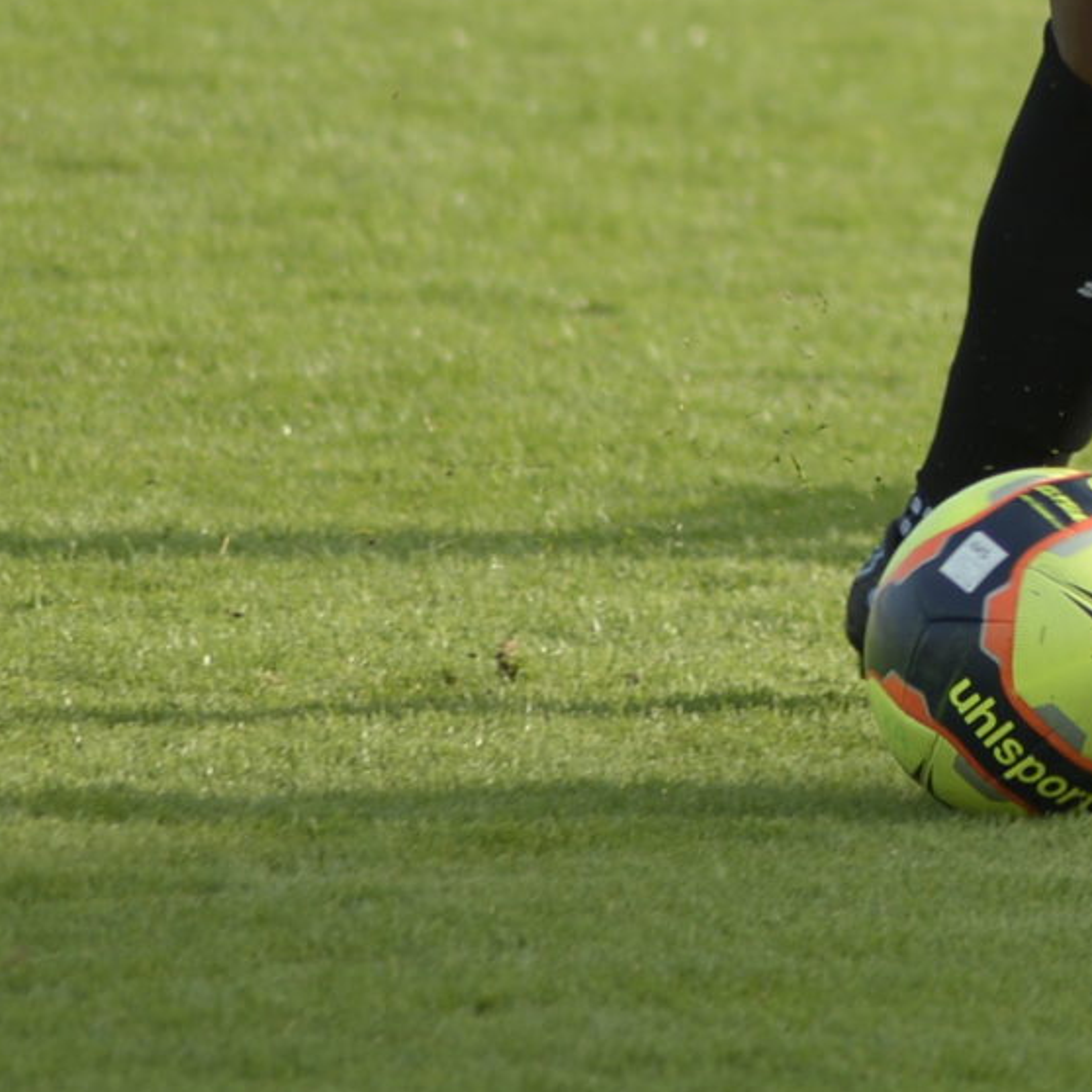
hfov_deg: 1.9
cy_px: -428
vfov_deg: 1.9
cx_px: 1716
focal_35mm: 935
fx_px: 33370
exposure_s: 1/800
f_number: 5.6
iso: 400
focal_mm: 240
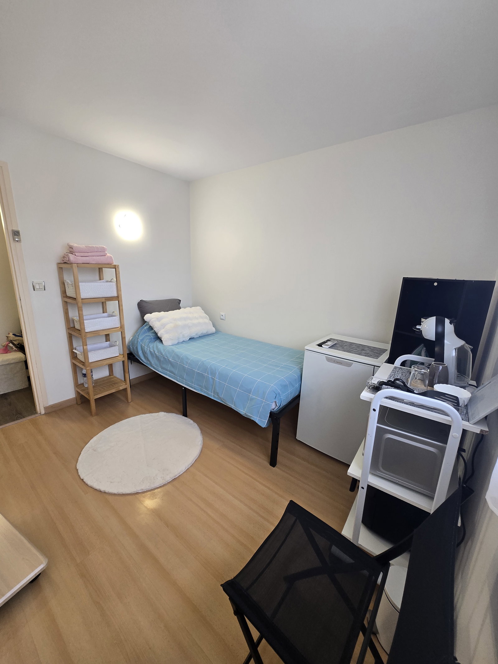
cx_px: 249
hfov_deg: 89.9
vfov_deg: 106.2
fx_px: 249
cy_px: 332
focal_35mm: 13
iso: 64
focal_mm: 1.7
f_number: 2.2
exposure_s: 1/50
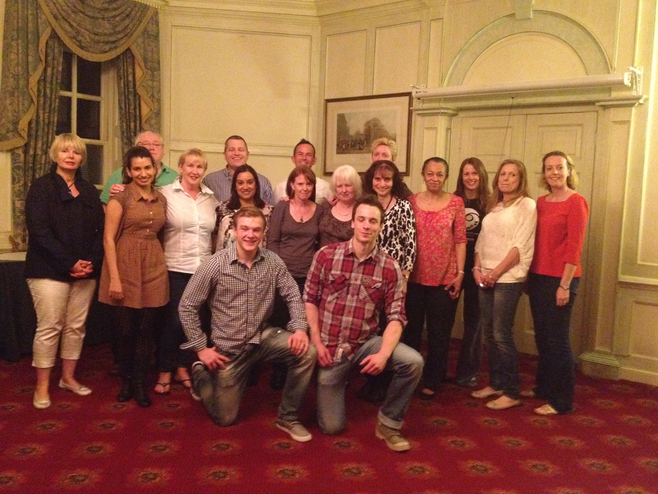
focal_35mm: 35
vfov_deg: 40.7
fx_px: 665
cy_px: 247
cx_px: 329
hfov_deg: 52.6
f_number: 2.4
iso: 800
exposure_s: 1/15
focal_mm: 4.28
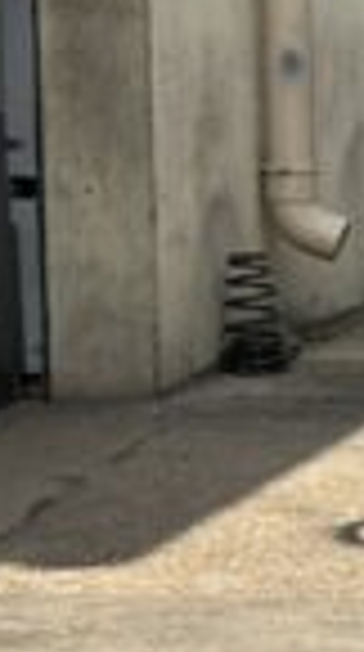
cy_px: 427
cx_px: 1555
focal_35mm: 289
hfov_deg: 3.9
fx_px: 4985
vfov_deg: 7.5
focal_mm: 6.86
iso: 64
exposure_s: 1/2890
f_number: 1.78
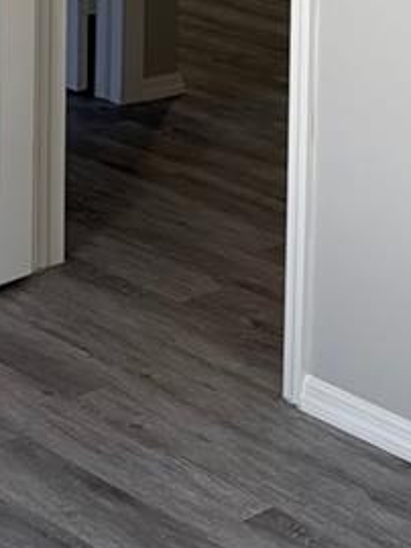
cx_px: 179
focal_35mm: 116
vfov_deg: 15.8
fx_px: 1835
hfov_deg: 12.8
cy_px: -228
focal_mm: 5.96
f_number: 1.6
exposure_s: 1/124
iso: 32
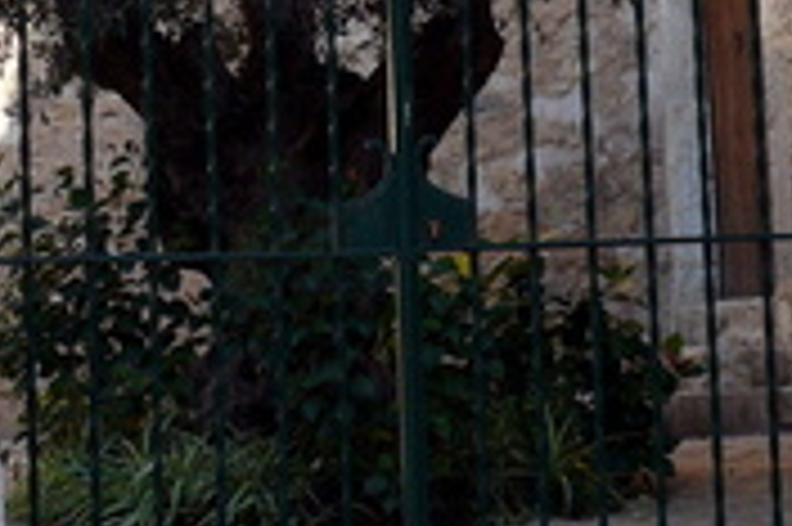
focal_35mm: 124
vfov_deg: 10.9
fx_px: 2725
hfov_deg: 16.5
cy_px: -67
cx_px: 464
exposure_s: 1/250
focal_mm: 7.4
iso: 100
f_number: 4
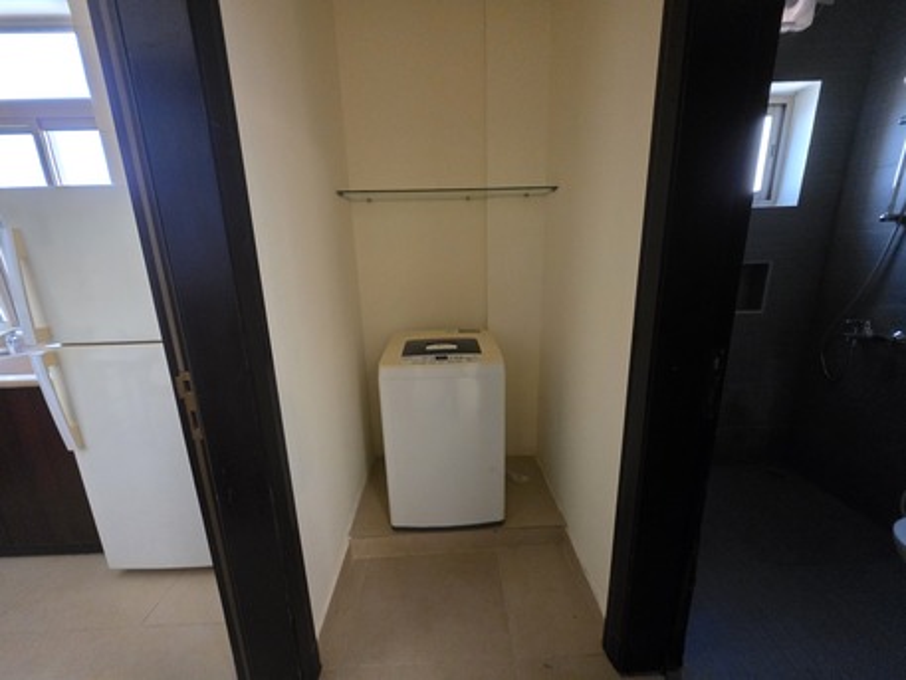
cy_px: 340
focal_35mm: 13
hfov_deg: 106.2
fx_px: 340
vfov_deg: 89.9
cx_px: 453
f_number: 1.9
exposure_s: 1/50
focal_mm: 2.2
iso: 800
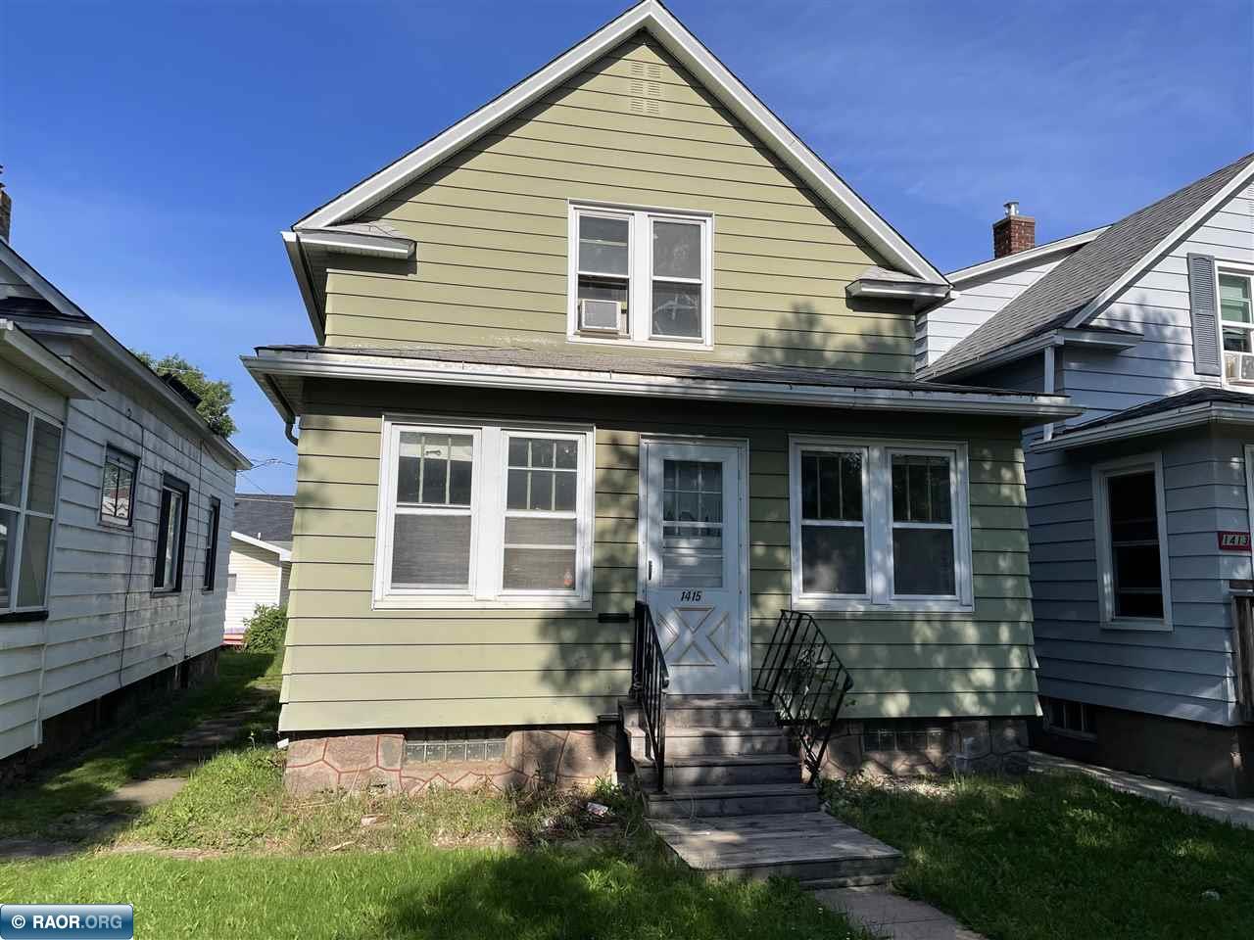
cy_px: 470
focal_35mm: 26
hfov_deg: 67.3
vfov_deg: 53.1
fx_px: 942
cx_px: 627
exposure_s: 1/4000
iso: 32
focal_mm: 4.2
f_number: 1.6
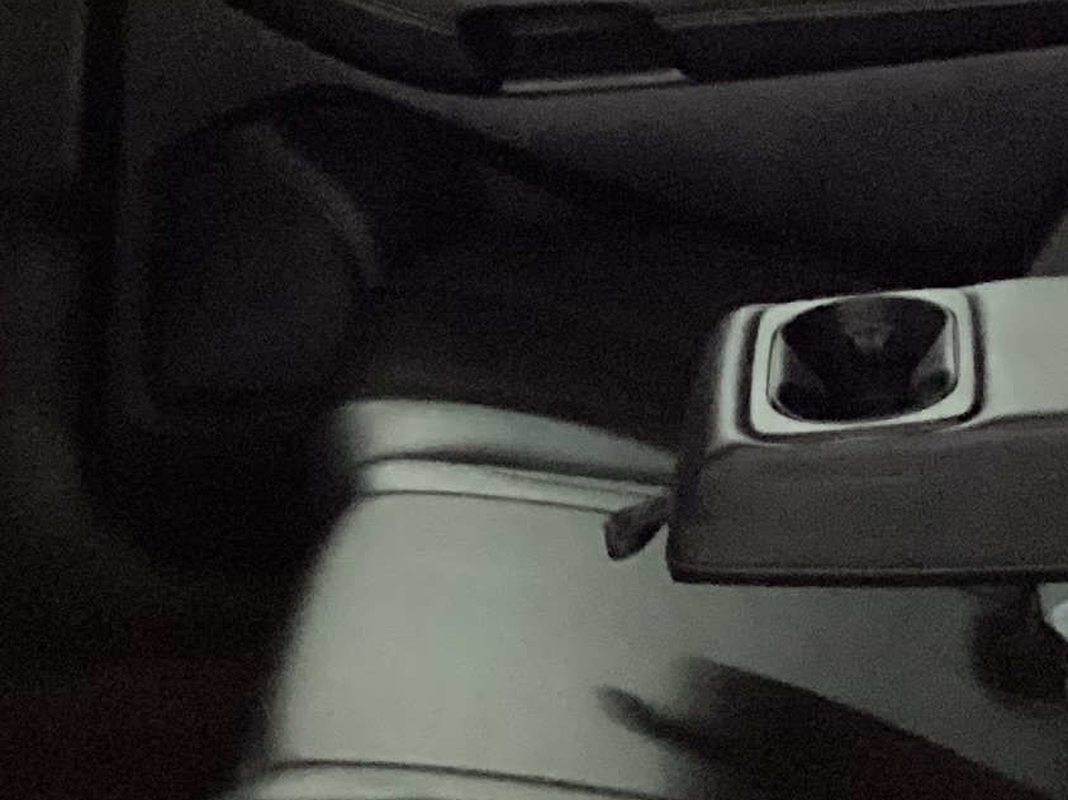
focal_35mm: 120
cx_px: 618
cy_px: 343
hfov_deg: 16.4
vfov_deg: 12.3
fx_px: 3702
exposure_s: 1/17
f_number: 2.4
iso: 800
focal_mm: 3.3
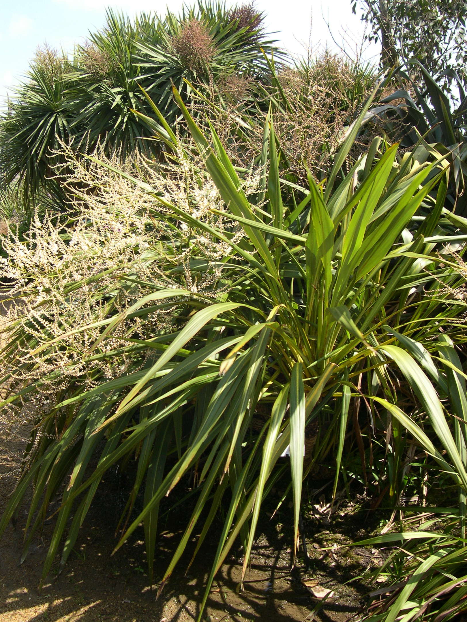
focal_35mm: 40
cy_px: 304
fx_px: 719
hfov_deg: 36.0
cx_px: 222
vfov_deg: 46.8
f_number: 7.6
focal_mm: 8
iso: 100
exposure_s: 1/86
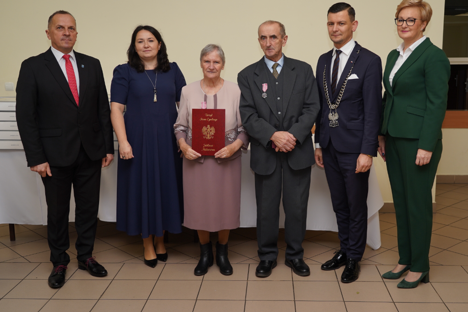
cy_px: 147
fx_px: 520
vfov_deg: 33.4
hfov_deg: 48.4
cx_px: 261
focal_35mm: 40
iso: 250
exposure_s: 1/100
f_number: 4
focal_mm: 35
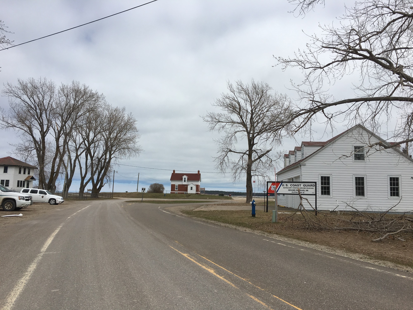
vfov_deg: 48.2
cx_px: 206
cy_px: 155
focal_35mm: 29
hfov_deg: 61.7
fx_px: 346
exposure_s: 1/3077
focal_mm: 4.15
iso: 25
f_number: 2.2
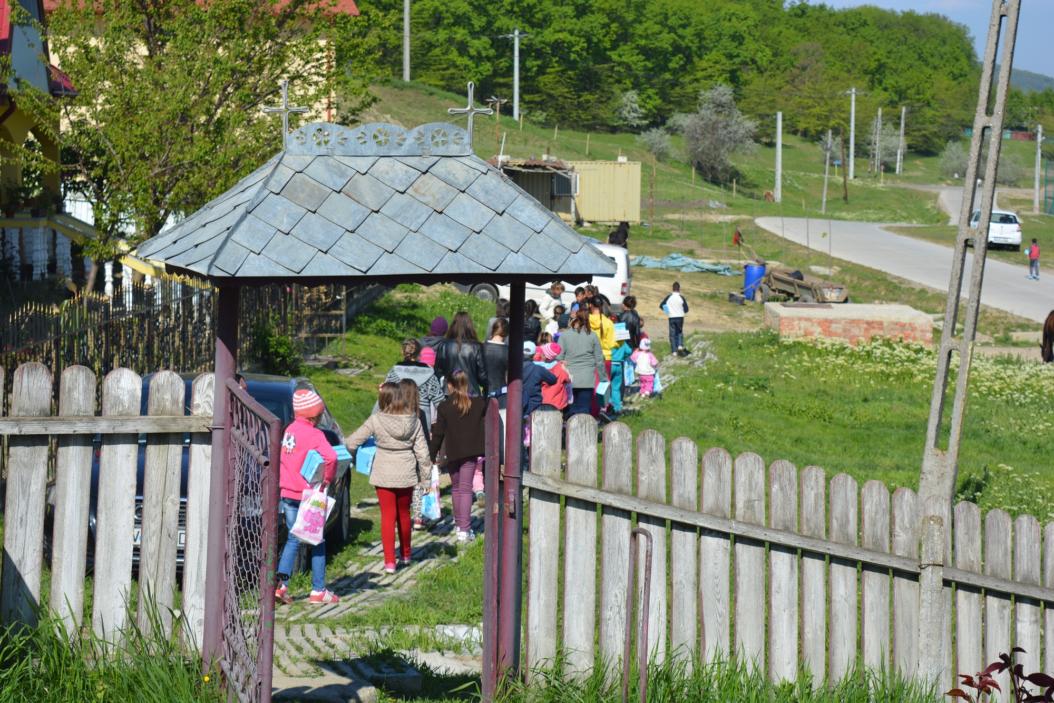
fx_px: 2416
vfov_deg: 16.6
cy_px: 352
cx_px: 527
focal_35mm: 82
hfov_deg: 24.6
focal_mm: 55
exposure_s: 1/320
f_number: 9
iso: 100
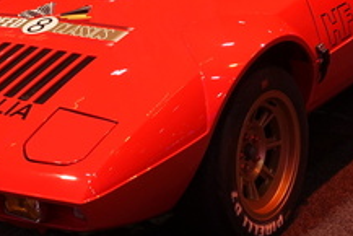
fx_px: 814
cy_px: 21
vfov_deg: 16.3
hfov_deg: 24.3
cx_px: 101
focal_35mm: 83
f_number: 2.5
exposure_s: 1/30
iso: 200
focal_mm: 10.89
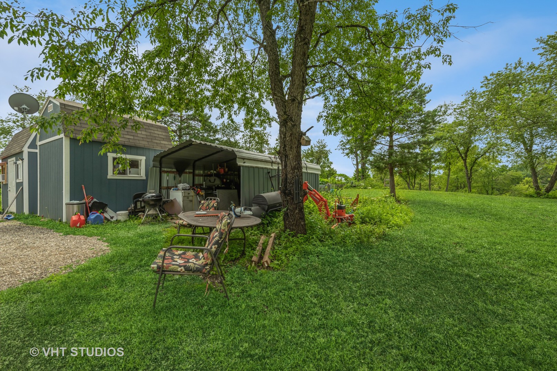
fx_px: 232
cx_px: 278
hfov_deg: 100.4
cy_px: 186
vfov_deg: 77.3
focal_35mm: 15
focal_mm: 15
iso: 200
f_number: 8
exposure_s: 1/250
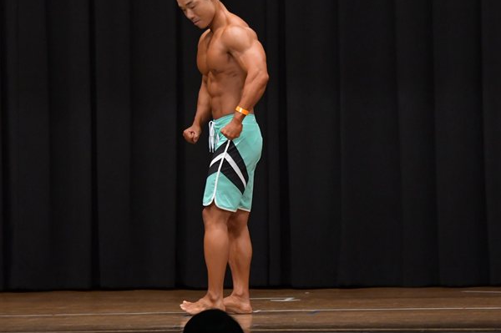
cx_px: 269
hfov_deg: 7.9
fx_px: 3629
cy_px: 146
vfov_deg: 5.3
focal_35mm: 261
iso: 5000
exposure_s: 1/400
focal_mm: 135
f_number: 5.6
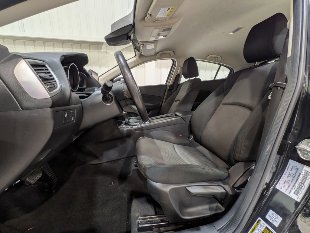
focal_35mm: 14
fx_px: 125
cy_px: 116
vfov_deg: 85.7
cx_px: 155
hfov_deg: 102.1
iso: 59
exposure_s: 1/25
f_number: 2.2
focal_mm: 1.83
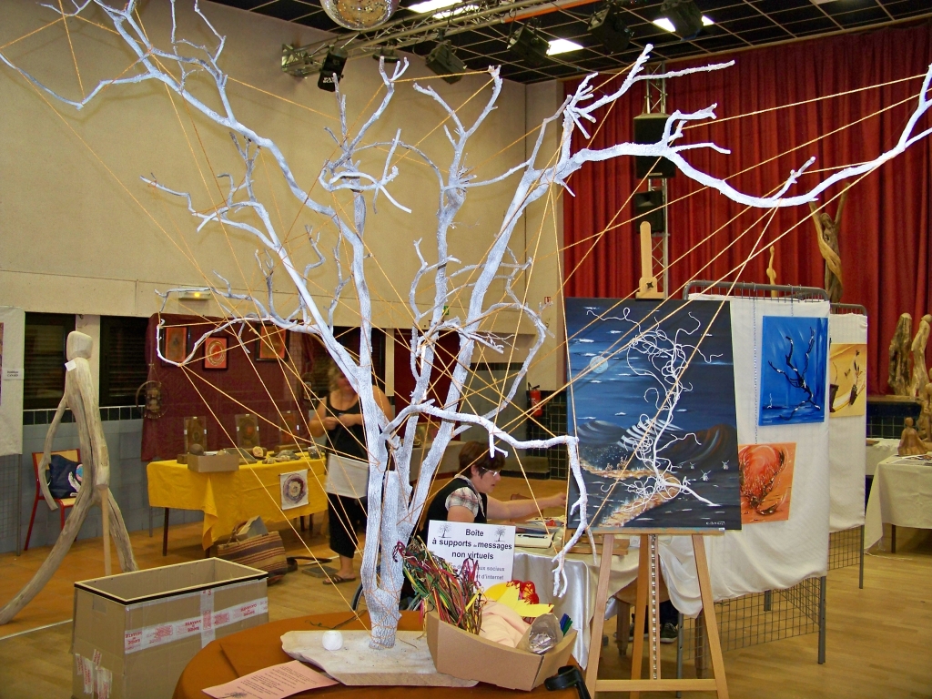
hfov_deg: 55.4
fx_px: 888
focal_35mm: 33
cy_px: 350
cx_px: 466
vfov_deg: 42.9
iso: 200
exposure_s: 1/30
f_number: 2.8
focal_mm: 5.85
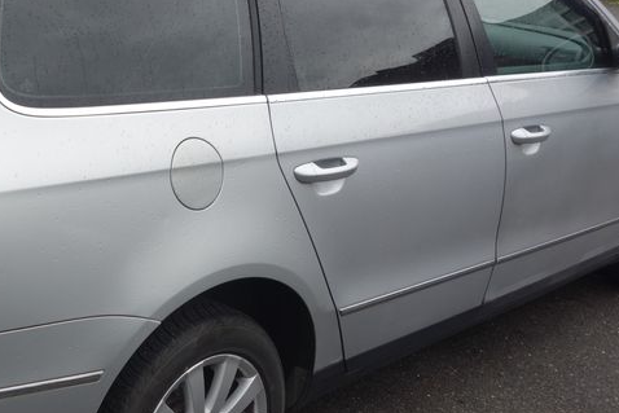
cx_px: 110
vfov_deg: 22.6
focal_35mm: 60
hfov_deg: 32.3
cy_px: 208
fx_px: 1032
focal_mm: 10.4
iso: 125
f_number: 5.6
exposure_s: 1/100
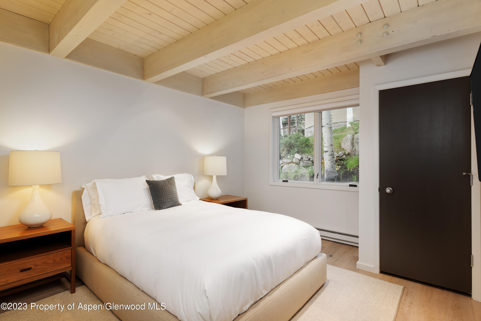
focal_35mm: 17
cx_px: 240
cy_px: 160
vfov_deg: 70.5
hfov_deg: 93.3
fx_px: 227
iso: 200
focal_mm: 17
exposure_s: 1/10
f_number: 7.1
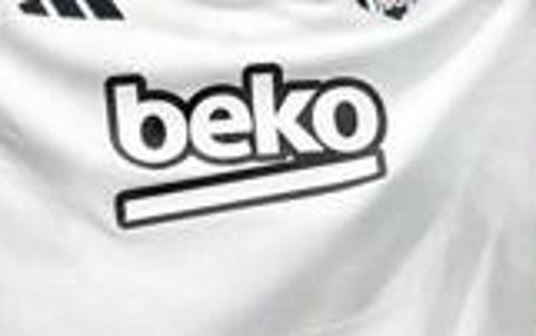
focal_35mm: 1188
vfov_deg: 1.1
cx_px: 370
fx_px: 17372
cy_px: -8
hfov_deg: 1.8
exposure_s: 1/1000
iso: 1600
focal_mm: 151
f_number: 2.8
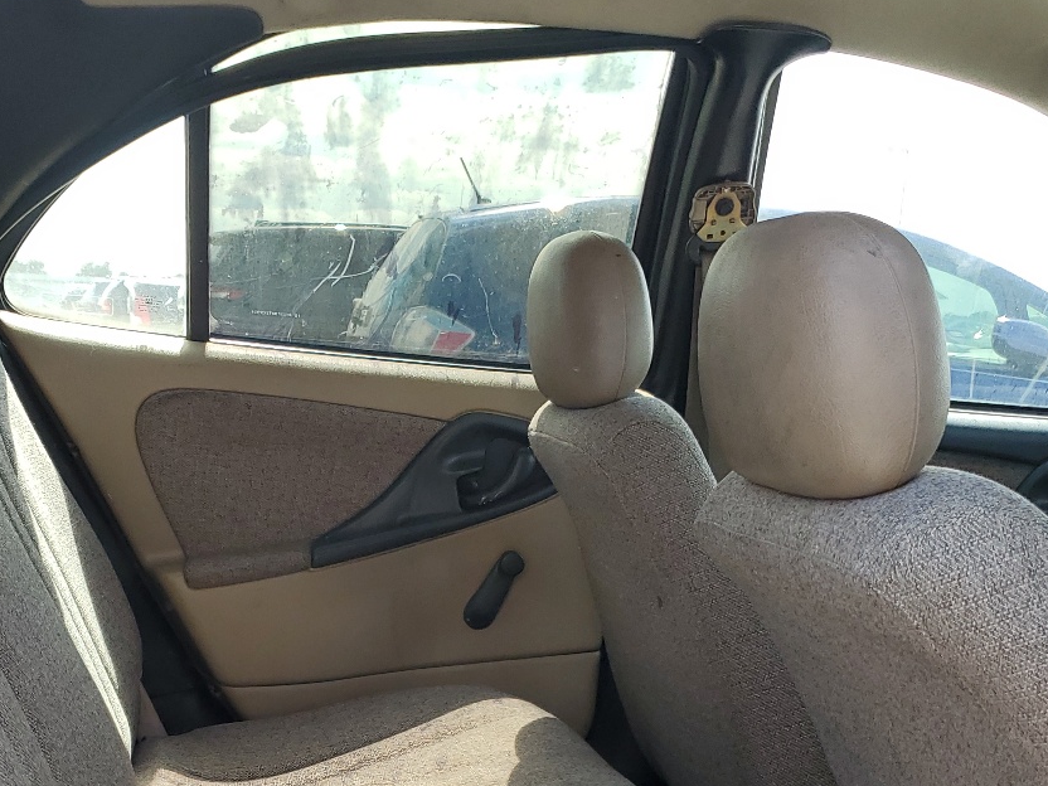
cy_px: 739
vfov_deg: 27.8
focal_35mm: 50
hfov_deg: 37.7
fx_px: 1514
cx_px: 336
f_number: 1.5
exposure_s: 1/435
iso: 50
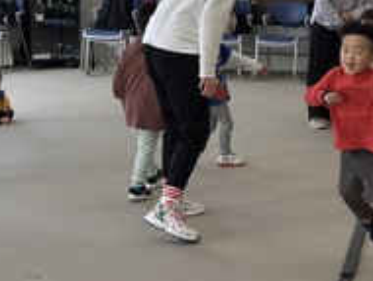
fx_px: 1090
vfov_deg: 14.6
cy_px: 39
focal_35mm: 101
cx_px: 267
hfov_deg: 19.3
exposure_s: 1/597
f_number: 1.78
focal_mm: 6.86
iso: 80
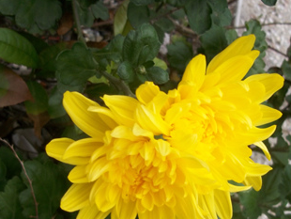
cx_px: 170
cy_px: 155
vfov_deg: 25.1
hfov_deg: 33.1
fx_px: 488
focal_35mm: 58
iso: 80
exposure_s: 1/60
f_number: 3.1
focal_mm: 6.5
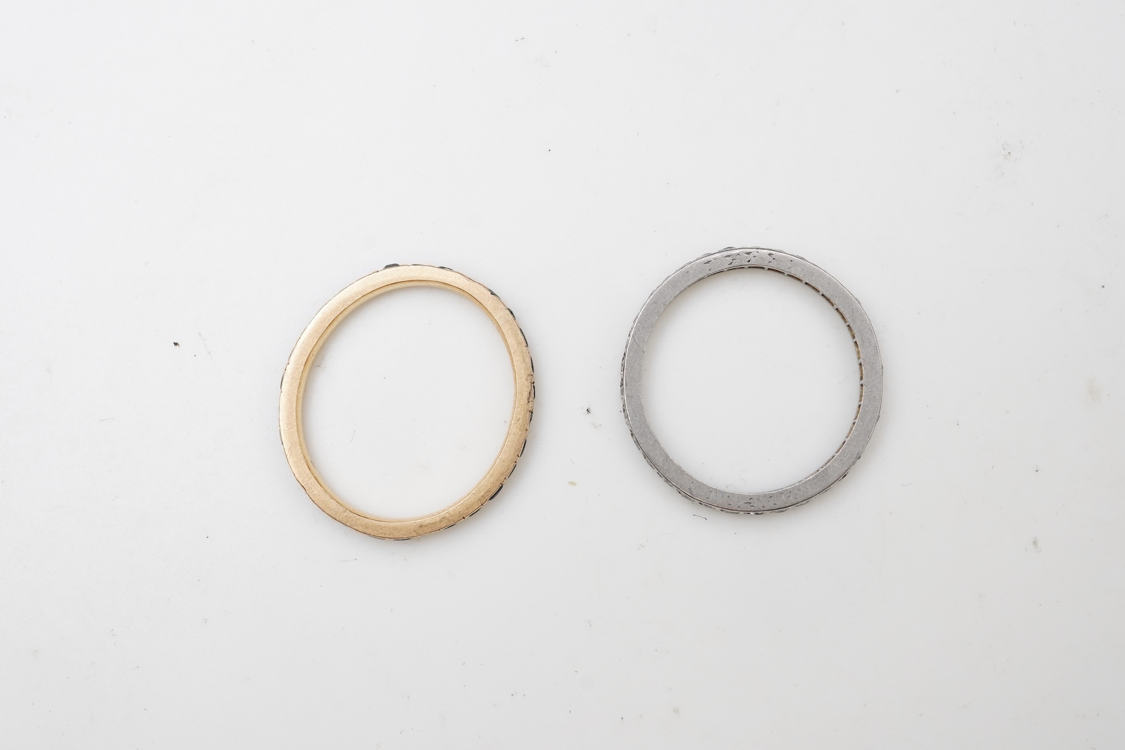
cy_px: 379
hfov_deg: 42.7
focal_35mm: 46
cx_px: 567
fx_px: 1437
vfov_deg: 29.2
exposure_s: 1/125
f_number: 16
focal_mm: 30
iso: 500
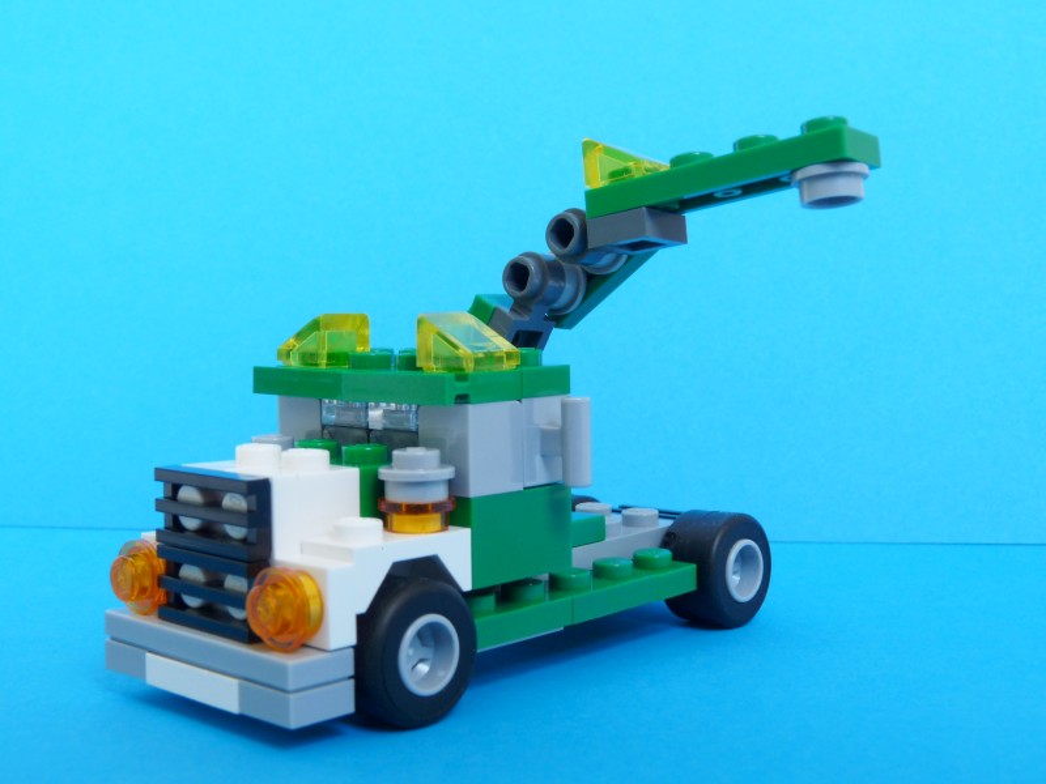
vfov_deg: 32.2
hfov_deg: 42.1
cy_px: 392
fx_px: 1360
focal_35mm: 45
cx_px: 523
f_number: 5.6
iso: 100
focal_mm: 8
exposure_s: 1/5
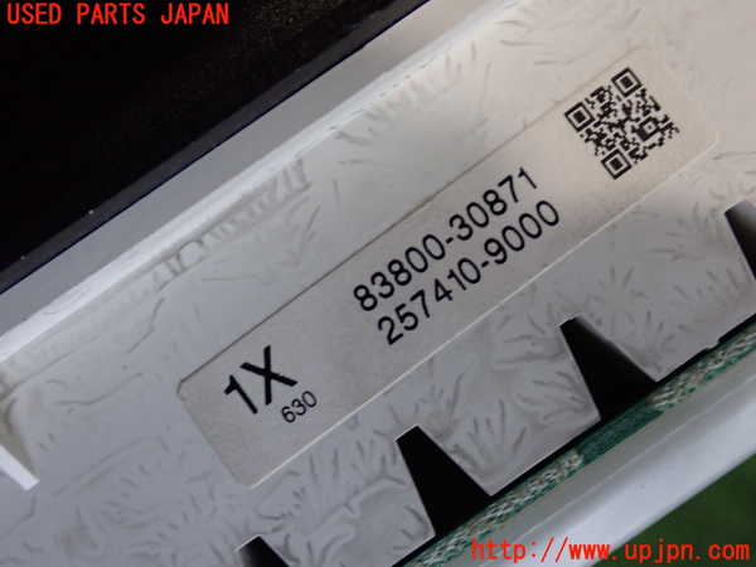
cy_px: 284
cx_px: 378
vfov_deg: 27.0
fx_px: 1179
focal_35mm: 54
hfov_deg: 35.5
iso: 640
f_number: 3.3
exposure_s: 1/50
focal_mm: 9.65
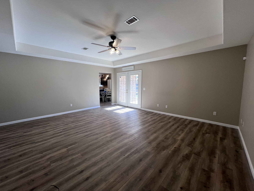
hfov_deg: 106.2
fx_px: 95
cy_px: 96
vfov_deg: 89.9
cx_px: 127
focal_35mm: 13
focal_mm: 1.57
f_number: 1.8
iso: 64
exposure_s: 1/120
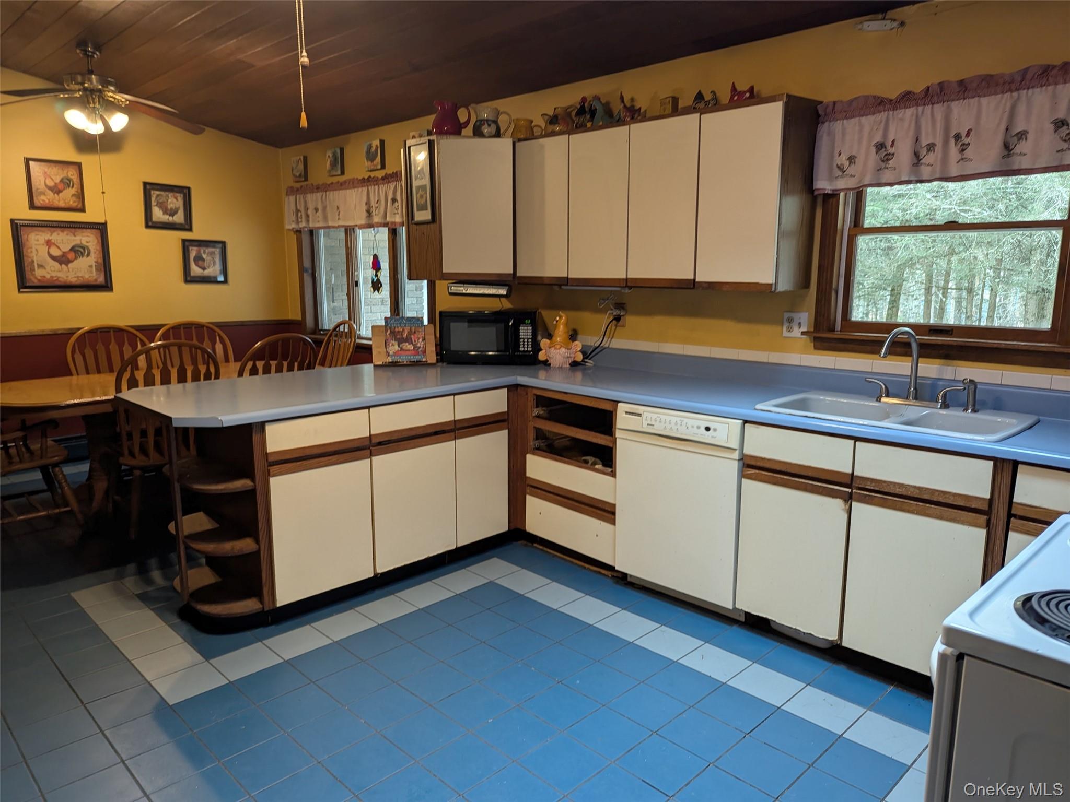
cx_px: 535
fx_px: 742
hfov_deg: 71.6
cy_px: 401
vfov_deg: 56.8
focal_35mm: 24
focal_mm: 6.81
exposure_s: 1/17.1
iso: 52
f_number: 1.85
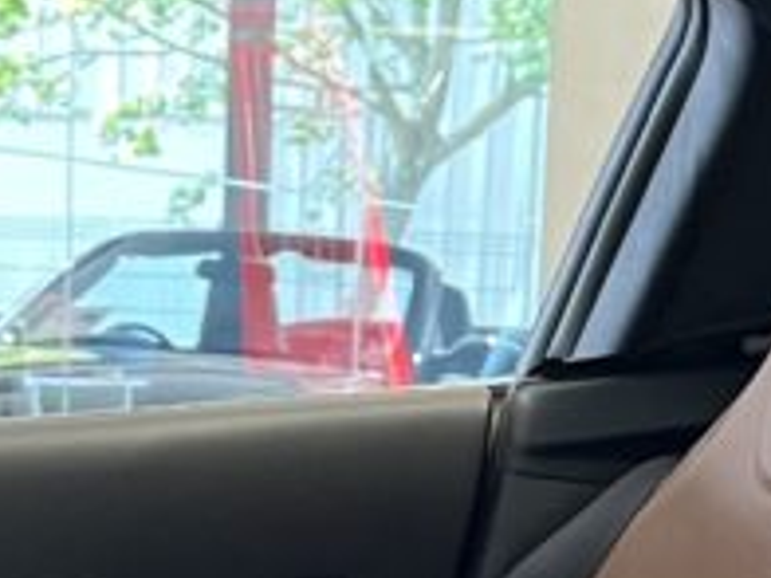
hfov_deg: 12.4
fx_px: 3541
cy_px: 1494
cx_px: 452
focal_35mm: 159
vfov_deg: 8.4
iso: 400
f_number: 1.6
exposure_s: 1/50
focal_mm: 5.1
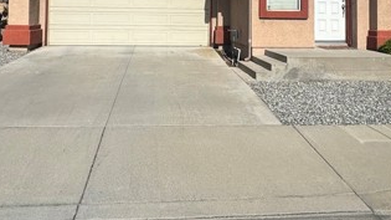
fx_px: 321
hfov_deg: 62.6
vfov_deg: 34.6
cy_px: 5
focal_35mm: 31
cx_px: 187
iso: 40
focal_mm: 2.22
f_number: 2.2
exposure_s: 1/3906
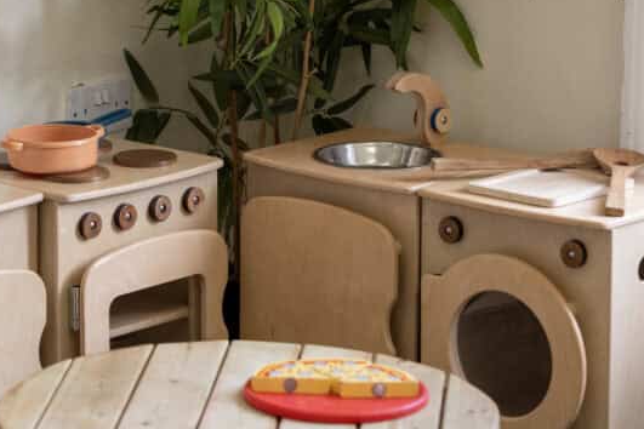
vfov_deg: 8.5
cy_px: 193
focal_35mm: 162
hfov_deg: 12.7
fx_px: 2898
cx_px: 217
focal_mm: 56
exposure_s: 1/100
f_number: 2.8
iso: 250
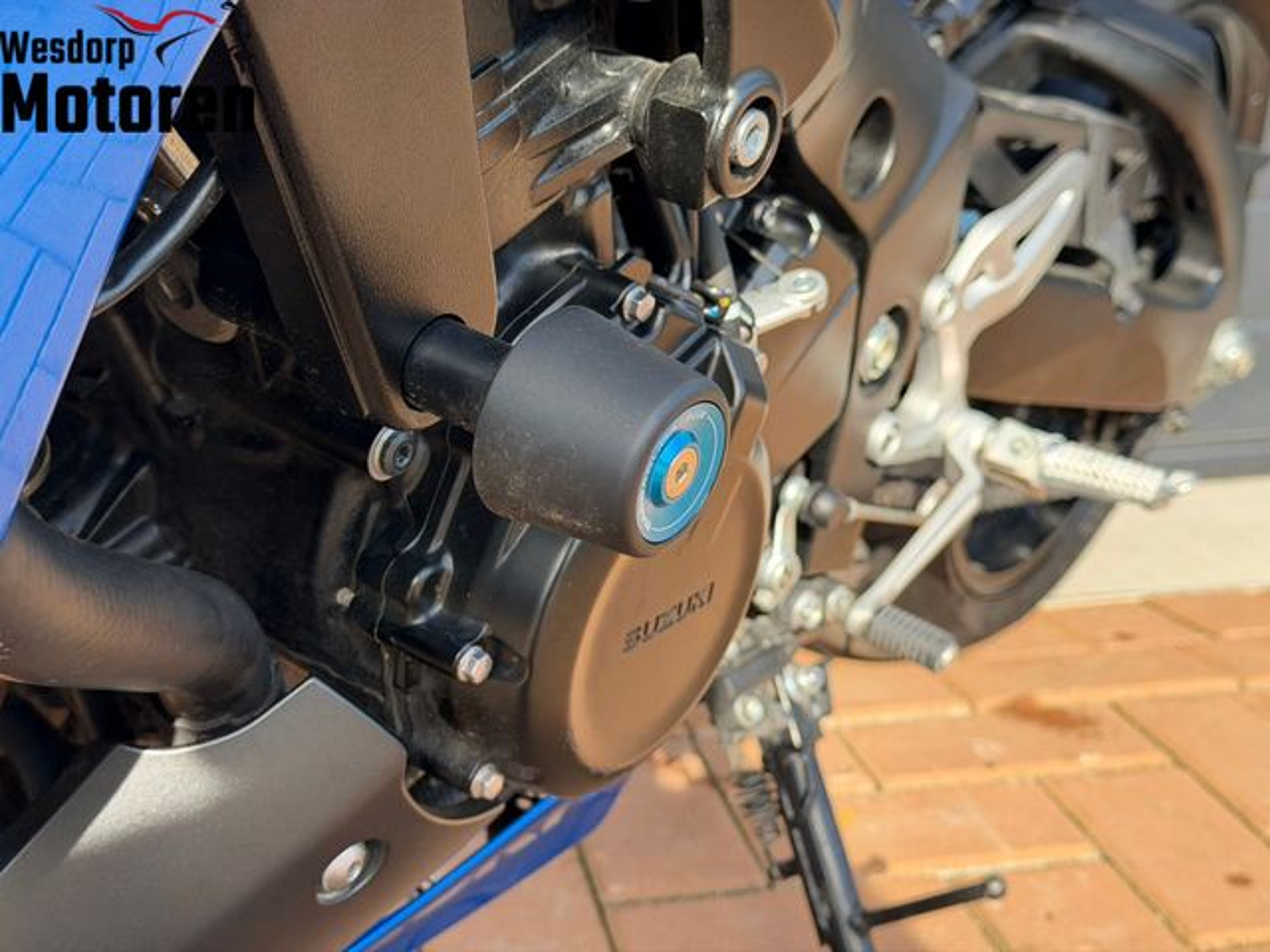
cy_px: 476
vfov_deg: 30.3
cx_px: 635
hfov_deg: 39.7
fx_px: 1761
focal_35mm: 48
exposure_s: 1/663
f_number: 1.78
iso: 100
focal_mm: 6.76
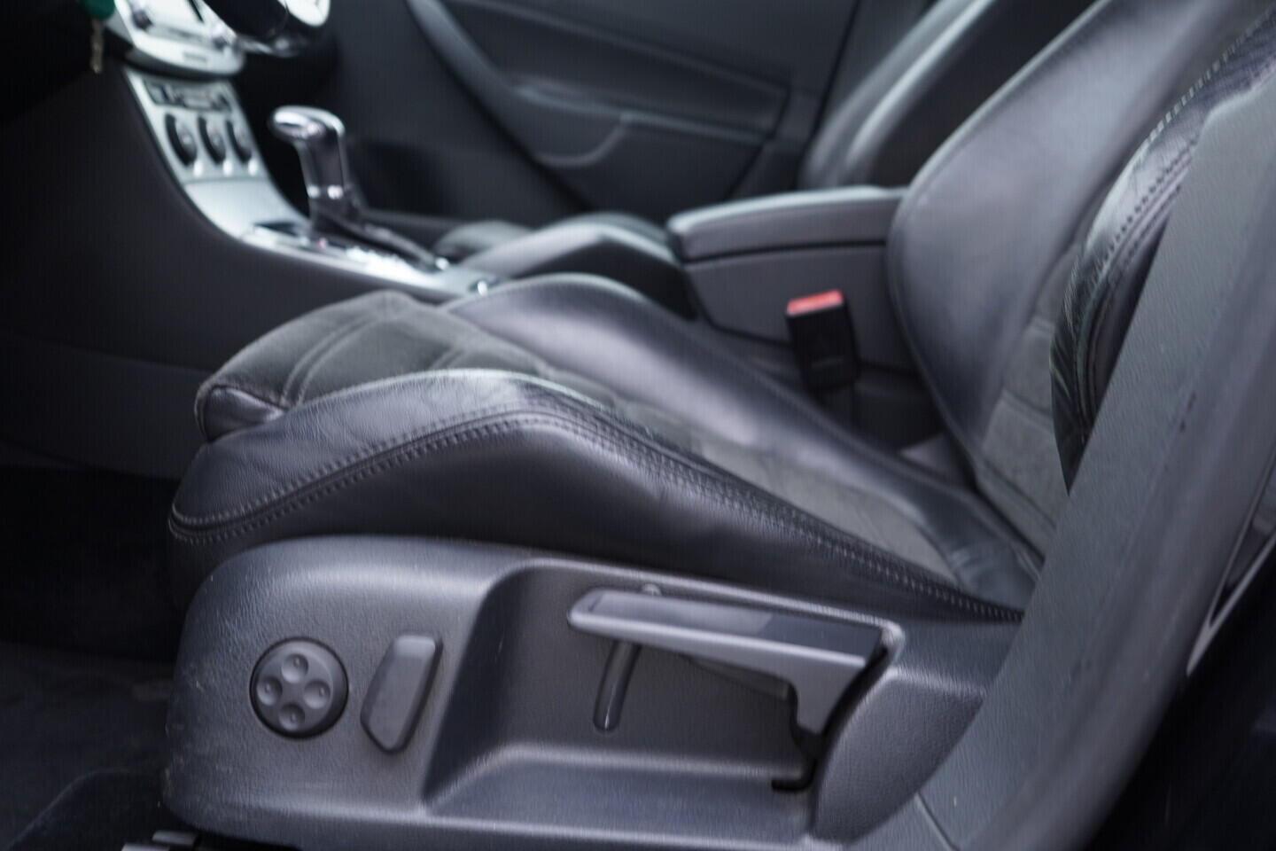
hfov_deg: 53.1
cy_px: 426
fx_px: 1276
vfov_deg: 36.9
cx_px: 638
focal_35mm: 36
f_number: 2.8
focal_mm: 24
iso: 250
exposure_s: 1/40
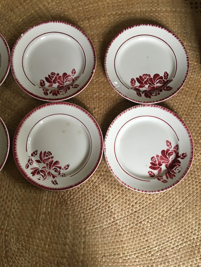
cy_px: 134
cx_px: 100
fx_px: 225
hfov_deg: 48.2
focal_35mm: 29
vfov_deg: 61.7
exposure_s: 1/33
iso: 125
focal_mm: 4.15
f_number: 2.2
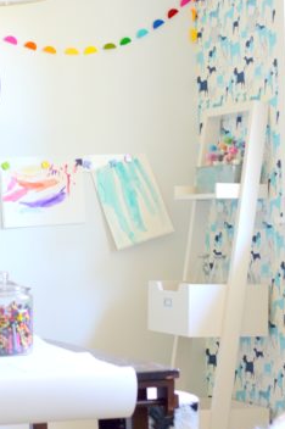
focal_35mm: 128
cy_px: 188
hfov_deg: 10.6
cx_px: 46
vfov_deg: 16.0
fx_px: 1523
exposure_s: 1/60
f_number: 3.5
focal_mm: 50
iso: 400
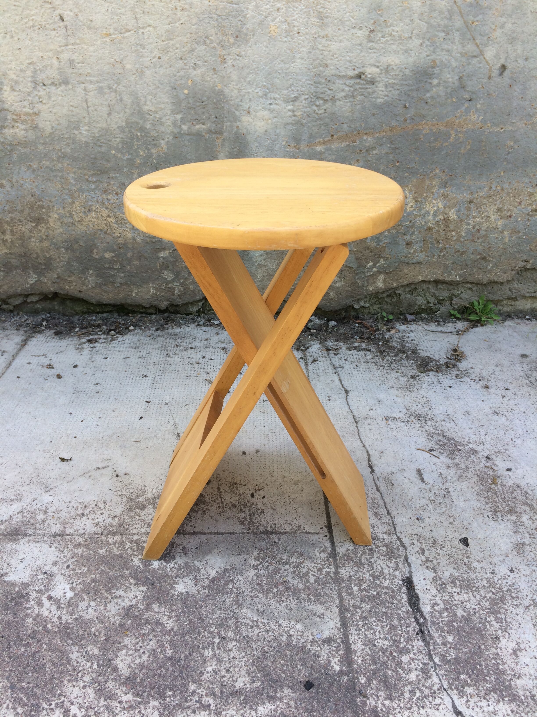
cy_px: 358
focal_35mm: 29
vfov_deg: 61.7
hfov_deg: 48.2
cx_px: 268
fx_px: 600
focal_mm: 4.15
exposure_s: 1/175
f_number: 2.2
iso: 32
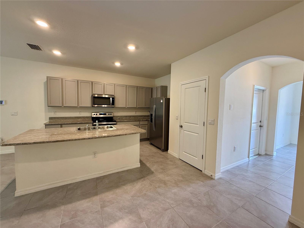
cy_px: 114
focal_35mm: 14
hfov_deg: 102.1
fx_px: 123
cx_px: 152
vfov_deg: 85.7
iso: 200
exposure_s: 1/60
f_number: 2.2
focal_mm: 2.22
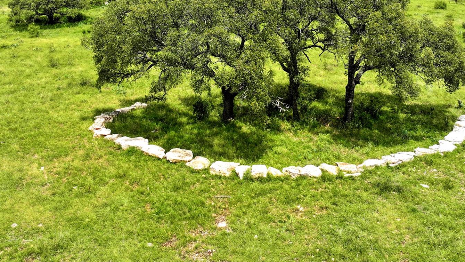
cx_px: 199
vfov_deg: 29.0
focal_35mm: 40
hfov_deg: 50.3
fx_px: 493
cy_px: 50
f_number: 2.8
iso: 100
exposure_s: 1/2000
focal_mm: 12.29
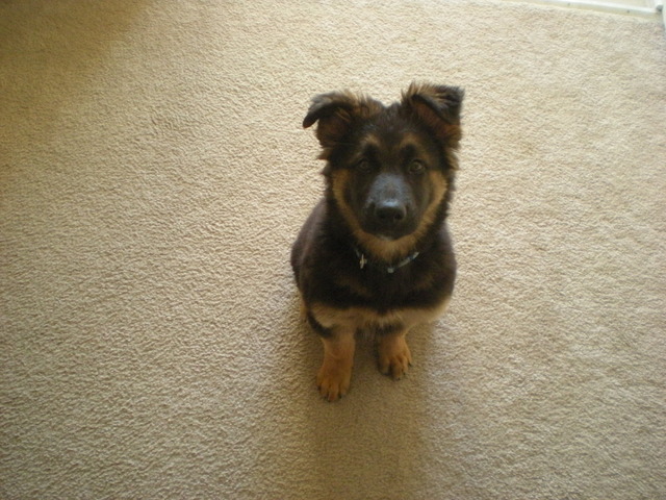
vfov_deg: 37.7
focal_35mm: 38
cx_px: 333
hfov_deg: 49.0
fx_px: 731
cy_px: 250
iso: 400
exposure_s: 1/33.3
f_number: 3.1
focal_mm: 6.3
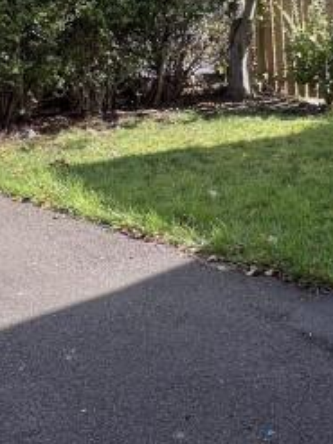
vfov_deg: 34.2
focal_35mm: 54
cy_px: 72
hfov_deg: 27.0
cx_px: 185
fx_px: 693
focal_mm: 1.57
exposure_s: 1/442
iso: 32
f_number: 1.8
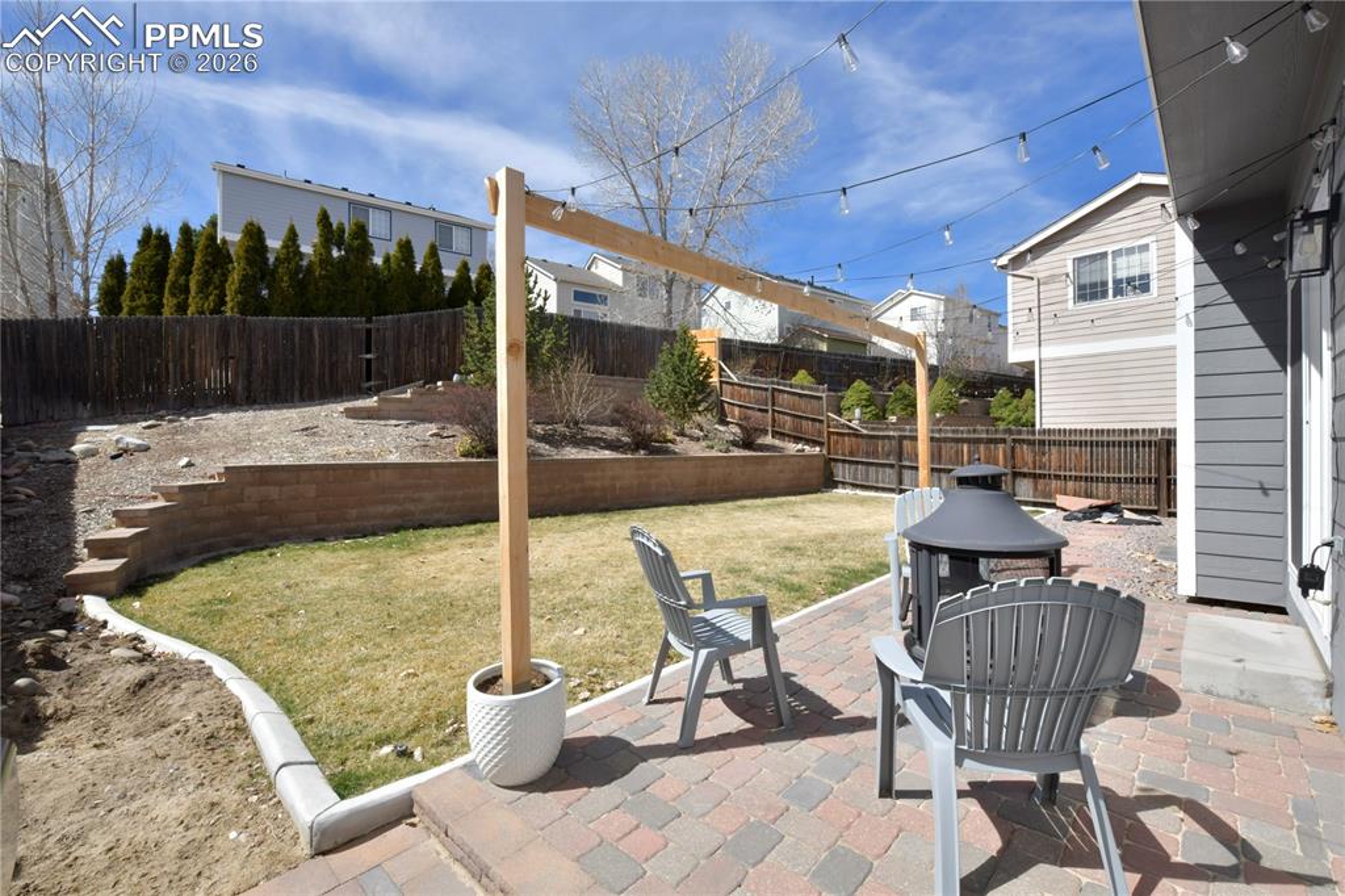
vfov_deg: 77.3
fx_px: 560
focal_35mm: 15
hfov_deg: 100.4
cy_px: 448
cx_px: 672
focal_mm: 15
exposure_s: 1/250
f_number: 18
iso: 500
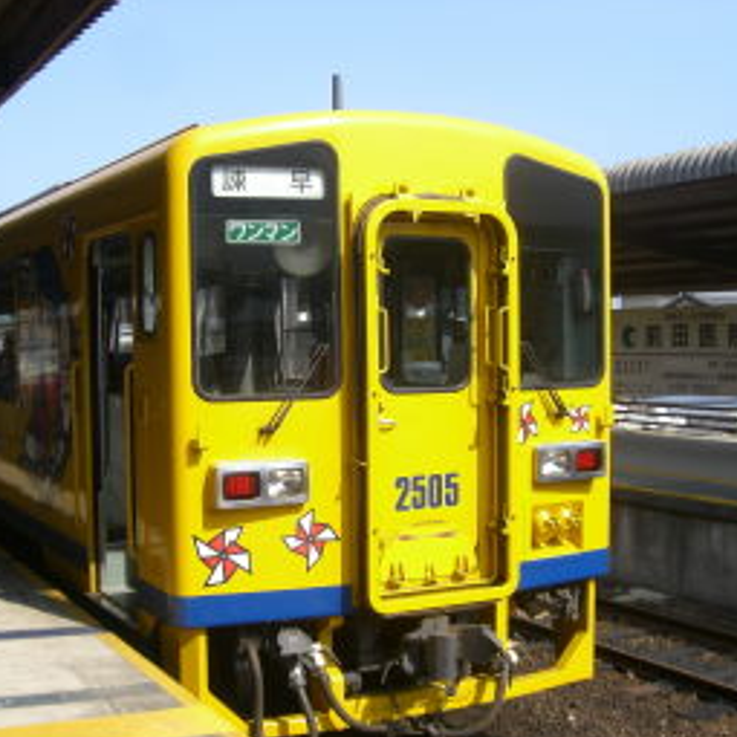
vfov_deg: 34.0
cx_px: 301
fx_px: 1204
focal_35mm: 50
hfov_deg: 33.9
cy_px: 403
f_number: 4.3
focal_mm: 6.2
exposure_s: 1/320
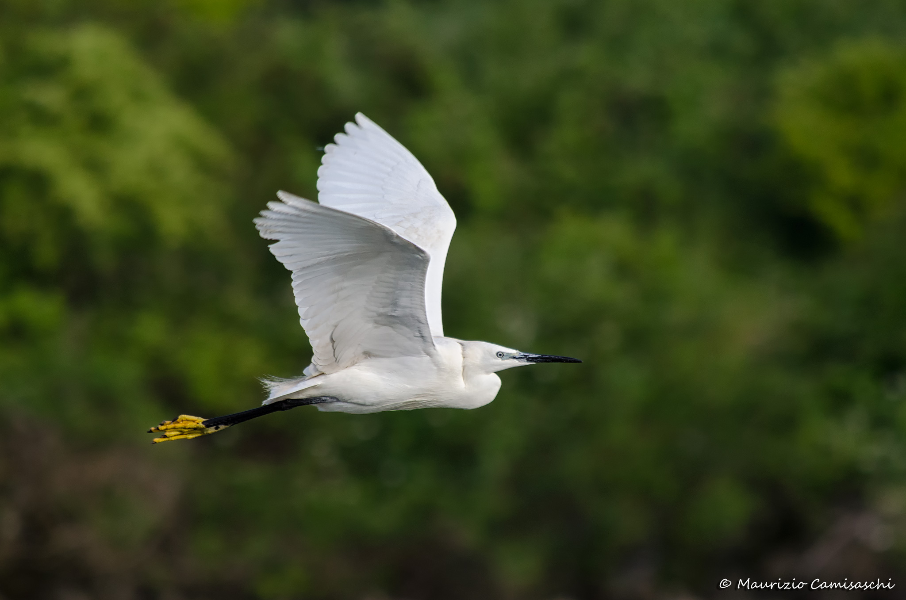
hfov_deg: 4.6
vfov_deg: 3.0
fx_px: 11303
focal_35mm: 450
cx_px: 453
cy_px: 300
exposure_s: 1/1000
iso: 400
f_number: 7.1
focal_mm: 300
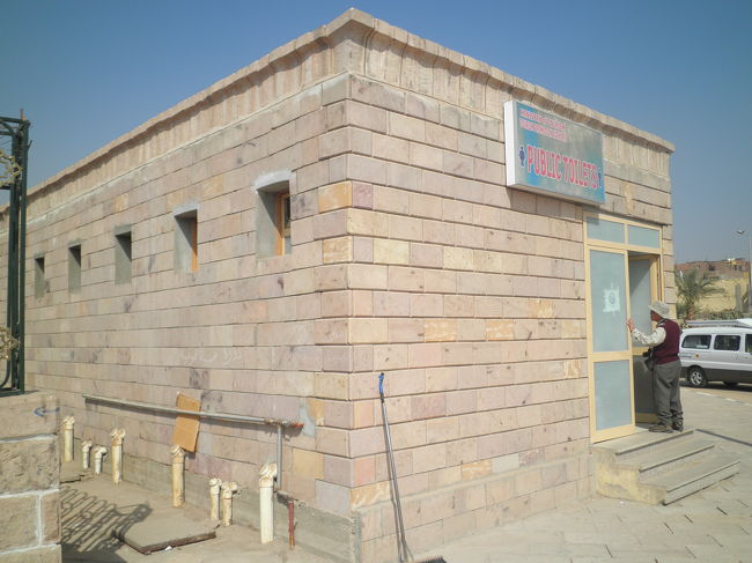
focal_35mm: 31
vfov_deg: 45.4
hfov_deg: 58.4
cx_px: 376
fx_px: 673
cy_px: 282
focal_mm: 5.5
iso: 64
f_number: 8.2
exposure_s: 1/160
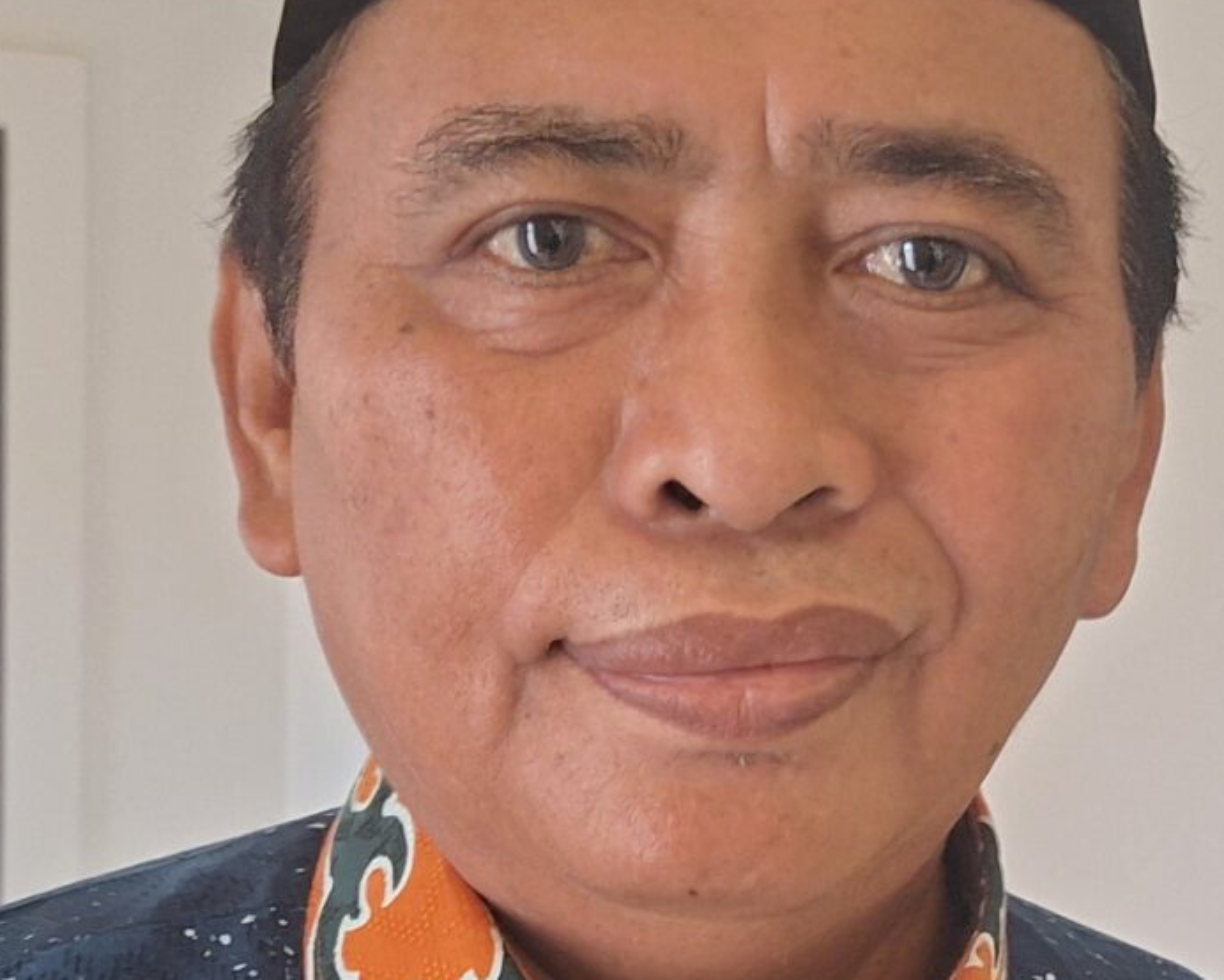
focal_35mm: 83
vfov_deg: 18.0
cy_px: 1022
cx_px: 653
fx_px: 3008
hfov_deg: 23.0
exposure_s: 1/25
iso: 250
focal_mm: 5.54
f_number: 1.8
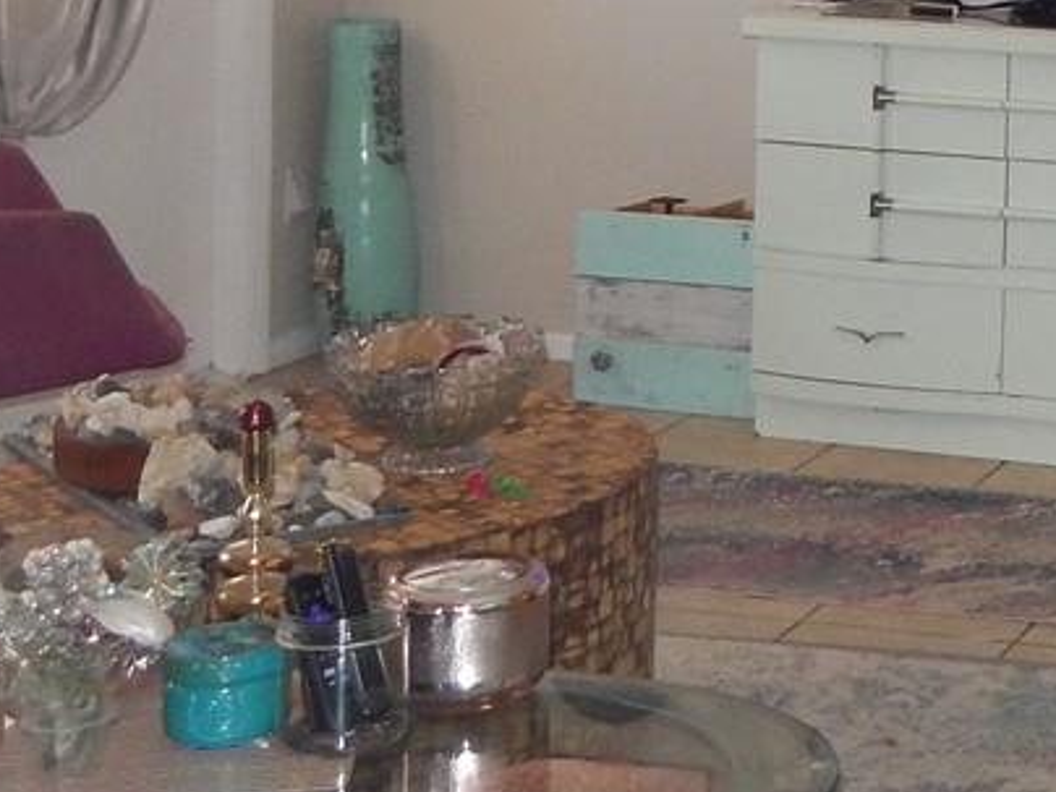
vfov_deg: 15.7
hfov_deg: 19.6
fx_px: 2776
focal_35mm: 91
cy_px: -149
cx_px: 1422
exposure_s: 1/30
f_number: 3
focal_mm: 4
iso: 200
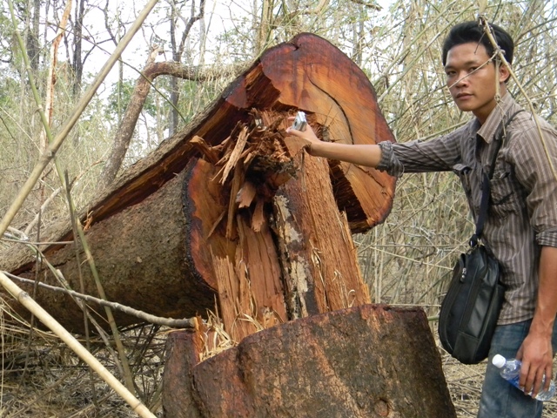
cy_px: 209
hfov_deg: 40.4
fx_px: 756
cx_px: 278
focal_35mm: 47
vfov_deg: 30.9
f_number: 3.9
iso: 400
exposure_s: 1/172
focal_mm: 8.6
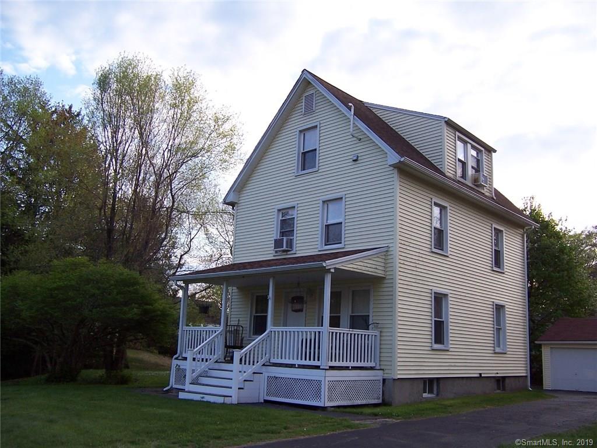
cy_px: 224
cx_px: 298
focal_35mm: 33
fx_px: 569
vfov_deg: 42.9
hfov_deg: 55.4
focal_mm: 5.5
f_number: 3.4
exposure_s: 1/250
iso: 80
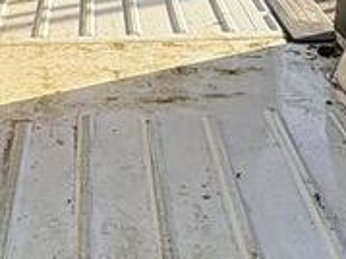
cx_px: 124
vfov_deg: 19.7
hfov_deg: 27.7
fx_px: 699
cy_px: -50
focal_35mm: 70
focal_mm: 2.22
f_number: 2.2
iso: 40
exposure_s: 1/485
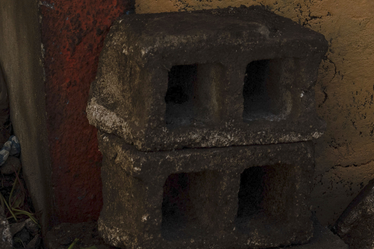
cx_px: 276
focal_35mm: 156
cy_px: -133
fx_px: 1621
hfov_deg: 13.1
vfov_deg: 8.6
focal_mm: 35
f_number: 4.5
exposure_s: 1/2000
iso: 100
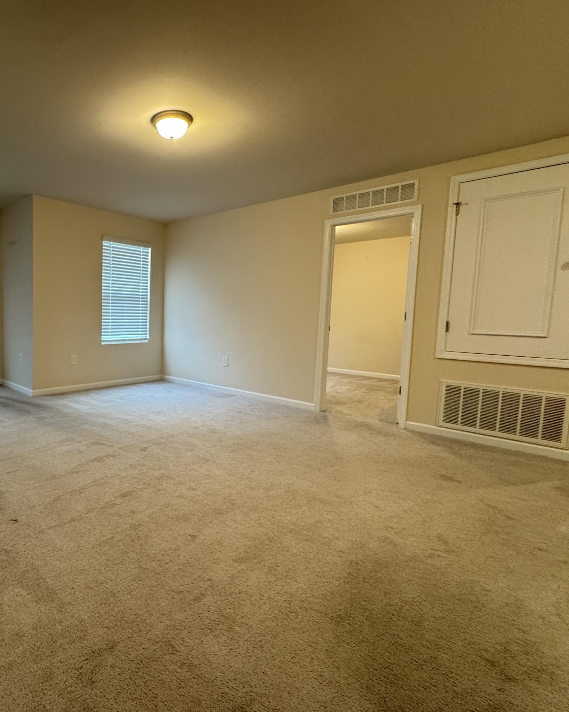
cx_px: 143
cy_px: 349
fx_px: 400
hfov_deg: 66.5
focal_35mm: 19
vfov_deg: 83.3
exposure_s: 1/60
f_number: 2.2
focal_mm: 2.22
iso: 400
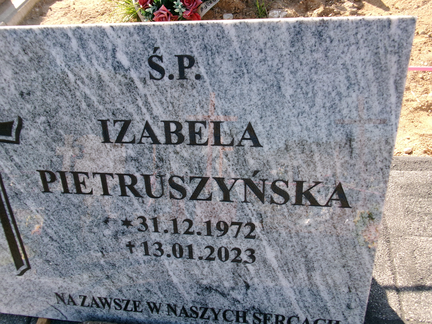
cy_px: 162
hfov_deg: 63.4
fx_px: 349
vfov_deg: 49.7
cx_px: 216
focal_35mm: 28
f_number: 3.9
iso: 100
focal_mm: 5.1
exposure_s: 1/250
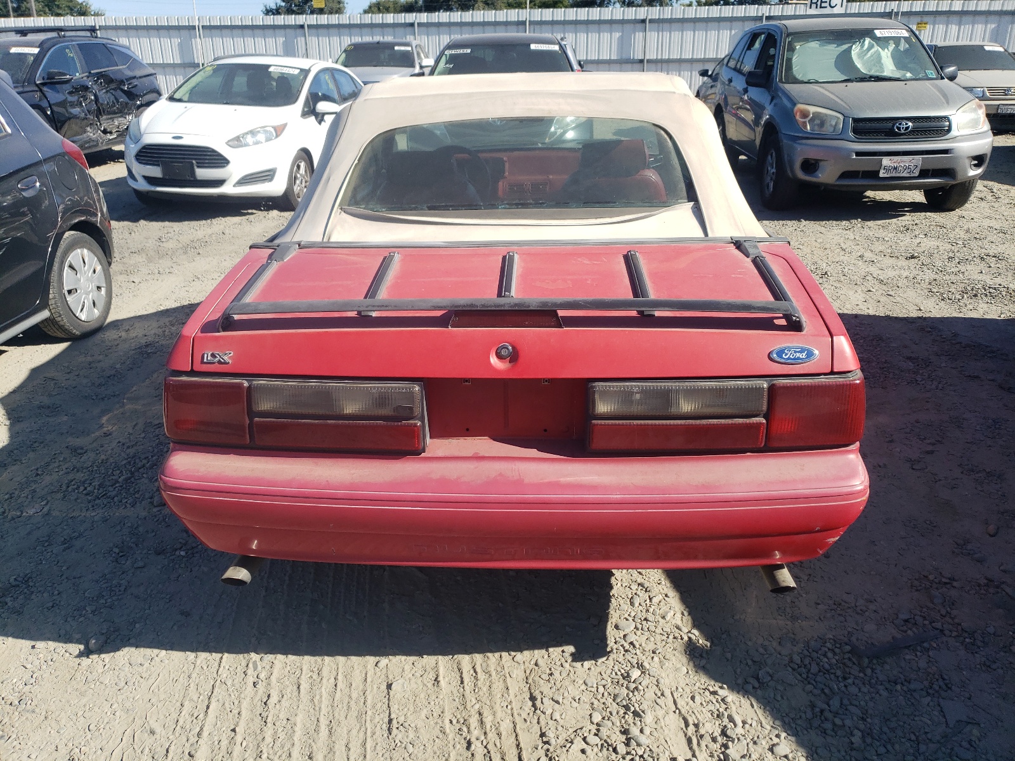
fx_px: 762
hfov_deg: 67.3
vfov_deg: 53.1
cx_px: 508
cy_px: 380
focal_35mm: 26
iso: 50
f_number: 1.5
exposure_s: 1/2000
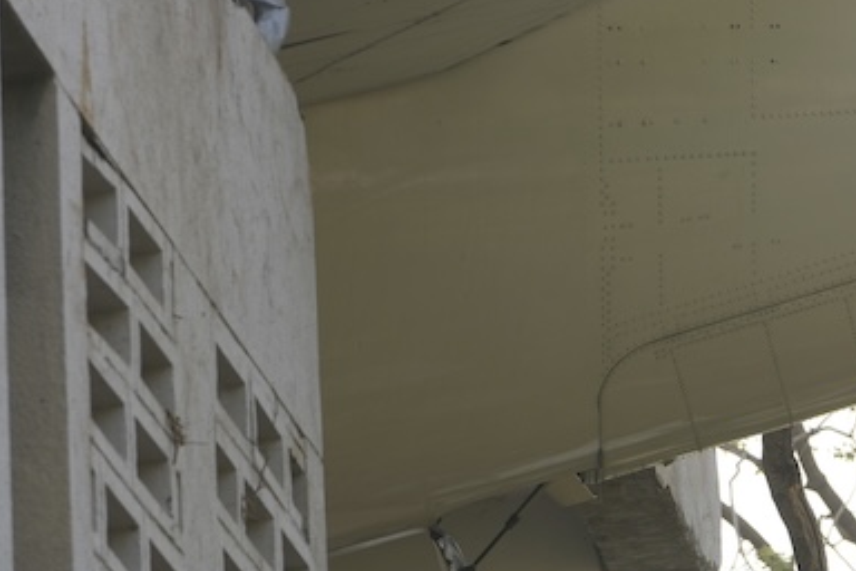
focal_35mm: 353
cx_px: 655
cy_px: 484
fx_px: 8393
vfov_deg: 3.9
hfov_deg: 5.8
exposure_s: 1/250
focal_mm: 113
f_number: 5
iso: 100
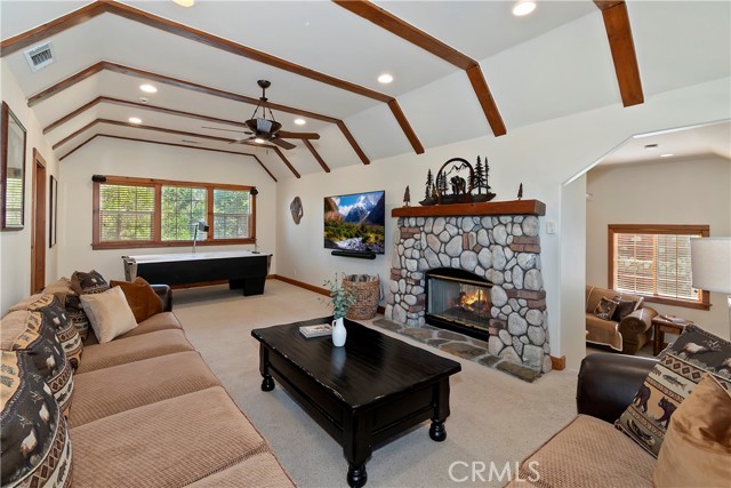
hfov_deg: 100.4
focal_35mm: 15
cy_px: 244
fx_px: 305
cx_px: 366
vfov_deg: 77.4
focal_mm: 10
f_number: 8
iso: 400
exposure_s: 1/30
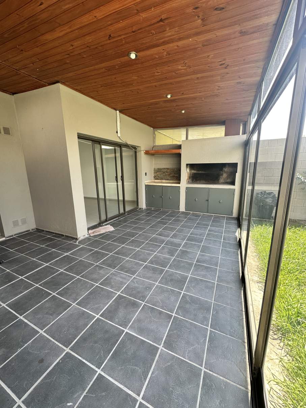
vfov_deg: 102.1
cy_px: 204
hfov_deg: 85.7
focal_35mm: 14
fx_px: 165
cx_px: 153
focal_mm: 2.22
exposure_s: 1/99
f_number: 2.2
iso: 50
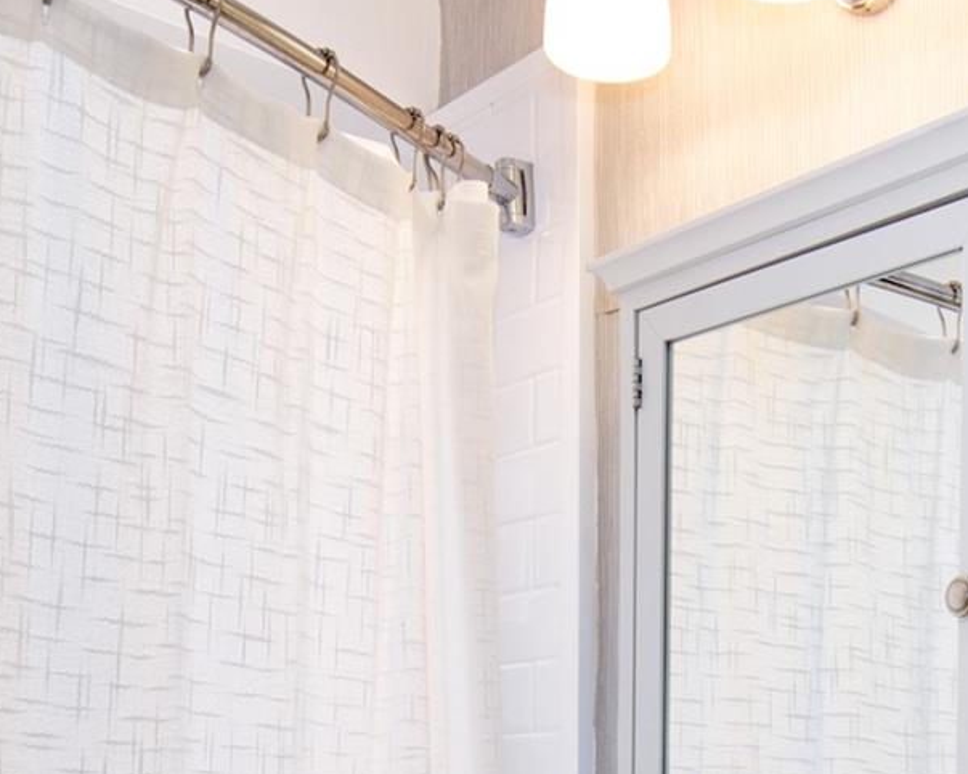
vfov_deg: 26.4
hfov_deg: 35.2
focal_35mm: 53
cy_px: 864
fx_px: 1506
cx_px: 657
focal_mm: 11
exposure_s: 1/100
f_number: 8
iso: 640
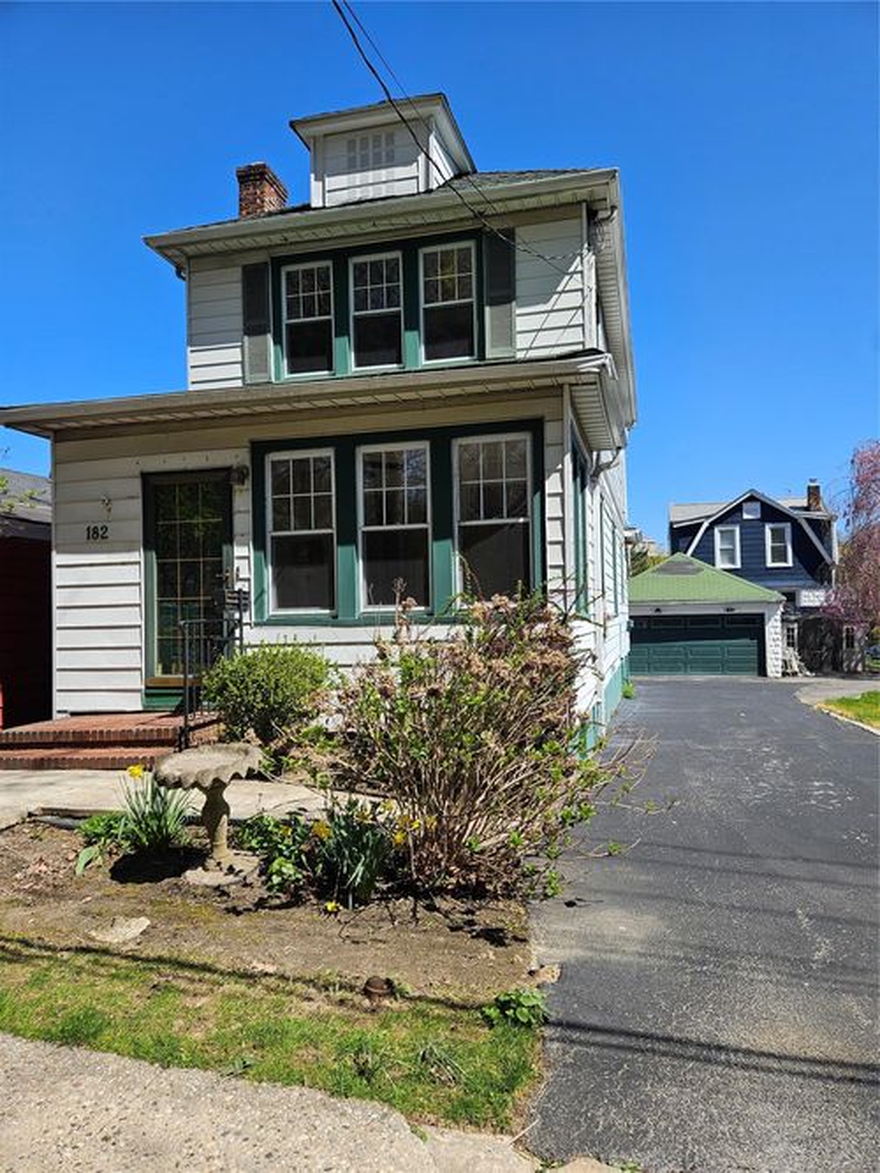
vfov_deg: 73.9
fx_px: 780
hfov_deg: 58.9
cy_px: 586
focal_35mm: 23
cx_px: 440
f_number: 1.8
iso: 25
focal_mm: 5.4
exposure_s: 1/1321
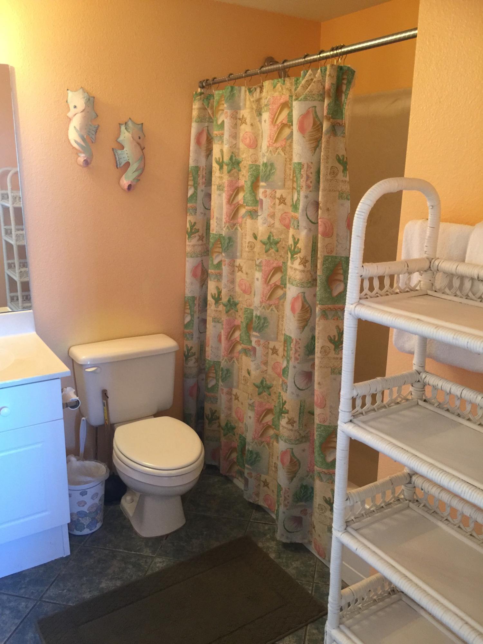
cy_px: 322
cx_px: 242
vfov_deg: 61.7
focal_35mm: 29
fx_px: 540
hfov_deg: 48.2
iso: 100
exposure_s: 1/15
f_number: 2.2
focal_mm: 4.15
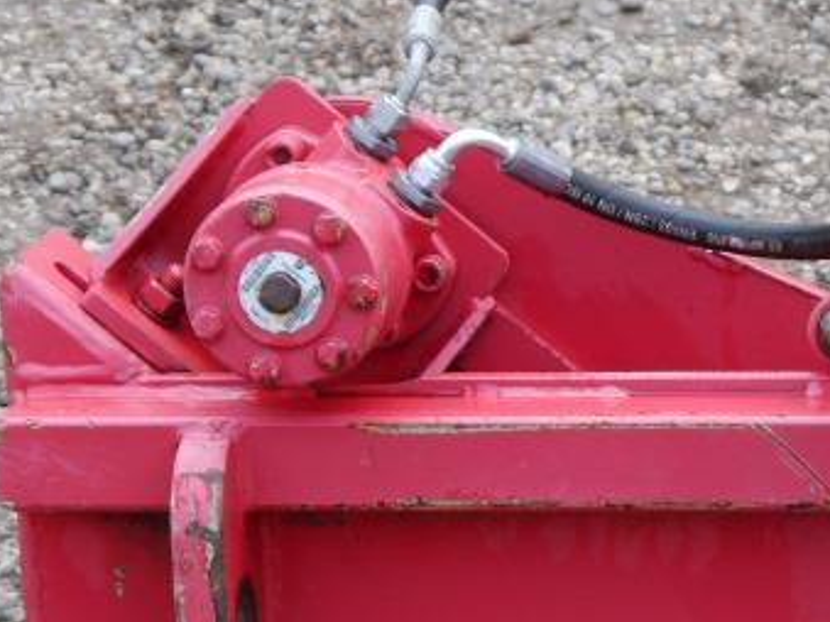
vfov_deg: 11.0
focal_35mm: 133
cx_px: 850
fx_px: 3188
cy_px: 644
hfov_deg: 14.6
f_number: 5
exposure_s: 1/100
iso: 160
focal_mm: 22
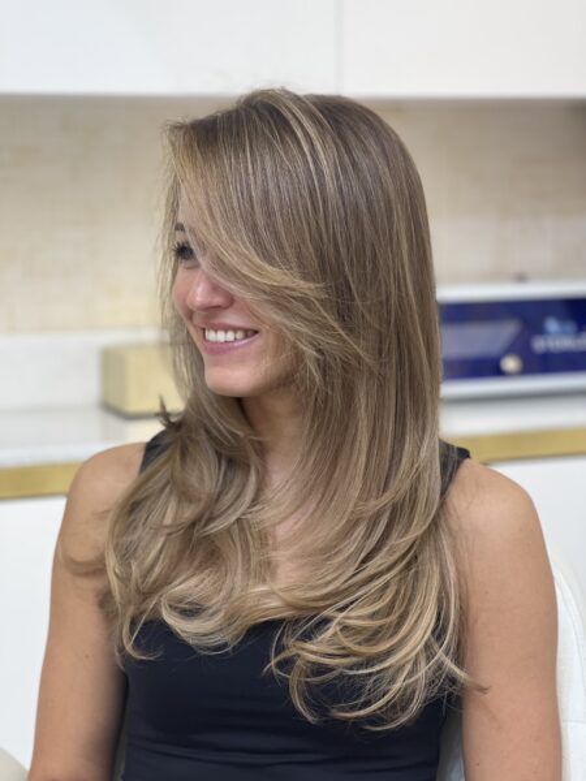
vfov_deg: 25.3
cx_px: 293
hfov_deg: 19.1
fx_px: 1738
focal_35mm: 77
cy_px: 390
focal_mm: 9
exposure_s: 1/100
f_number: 2.8
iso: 100
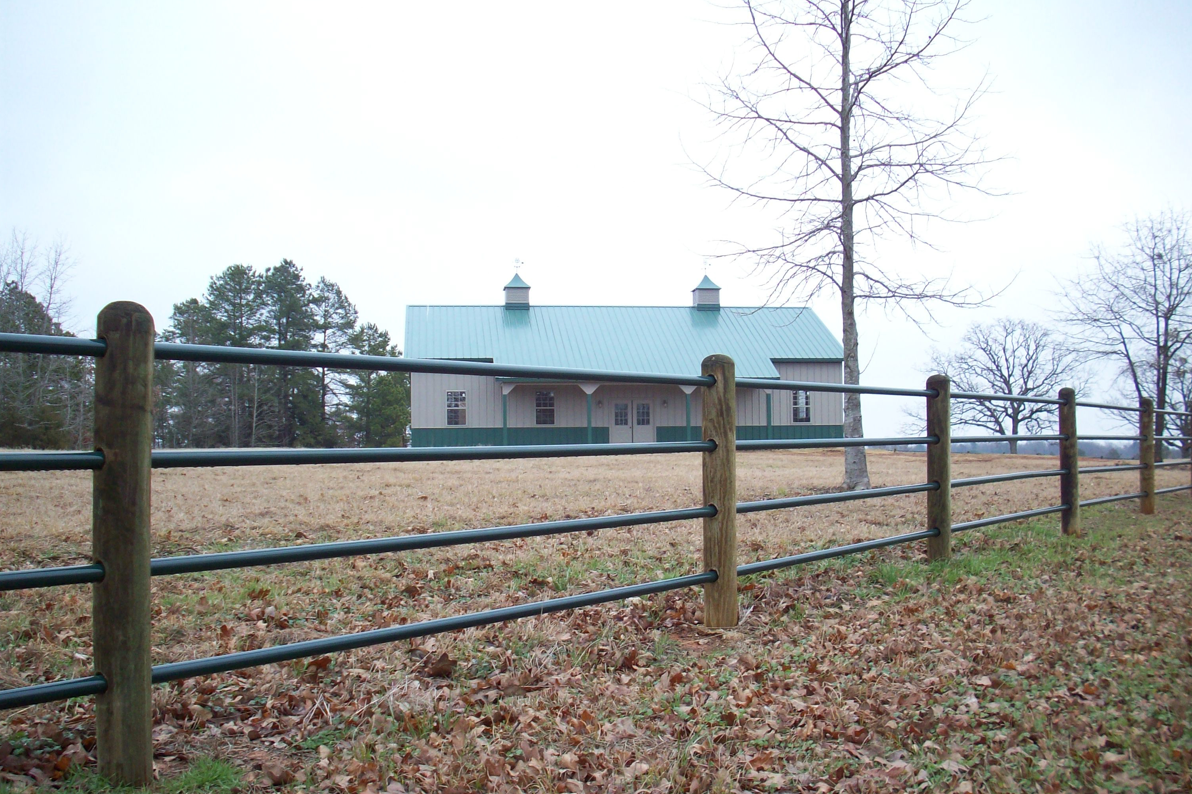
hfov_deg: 49.6
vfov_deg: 34.2
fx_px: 1291
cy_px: 428
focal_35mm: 39
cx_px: 592
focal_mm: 6.2
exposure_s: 1/129
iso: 80
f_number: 2.8
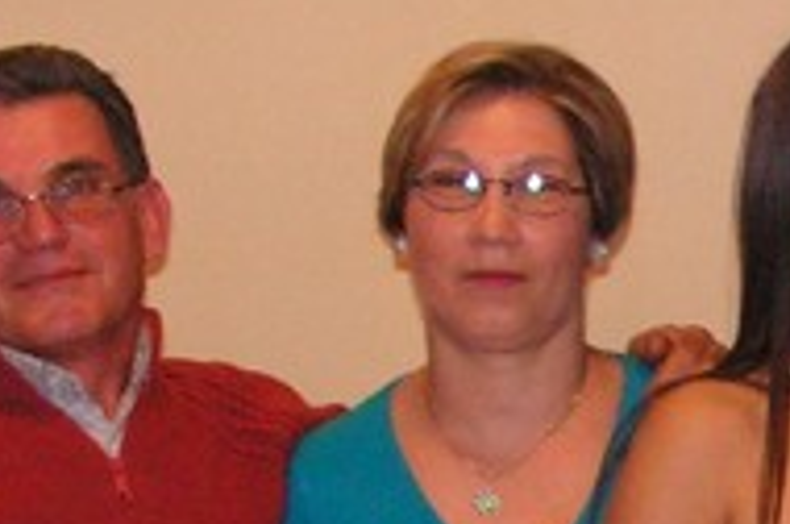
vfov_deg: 8.5
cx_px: 969
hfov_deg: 12.7
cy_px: 670
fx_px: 3461
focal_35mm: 158
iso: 200
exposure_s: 1/40
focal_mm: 6
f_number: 3.2
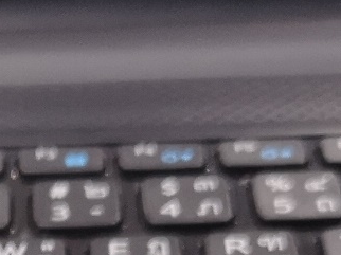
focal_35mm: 153
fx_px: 1506
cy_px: 633
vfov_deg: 8.7
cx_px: -55
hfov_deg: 12.6
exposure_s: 1/33.3
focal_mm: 3.95
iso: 320
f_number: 1.8
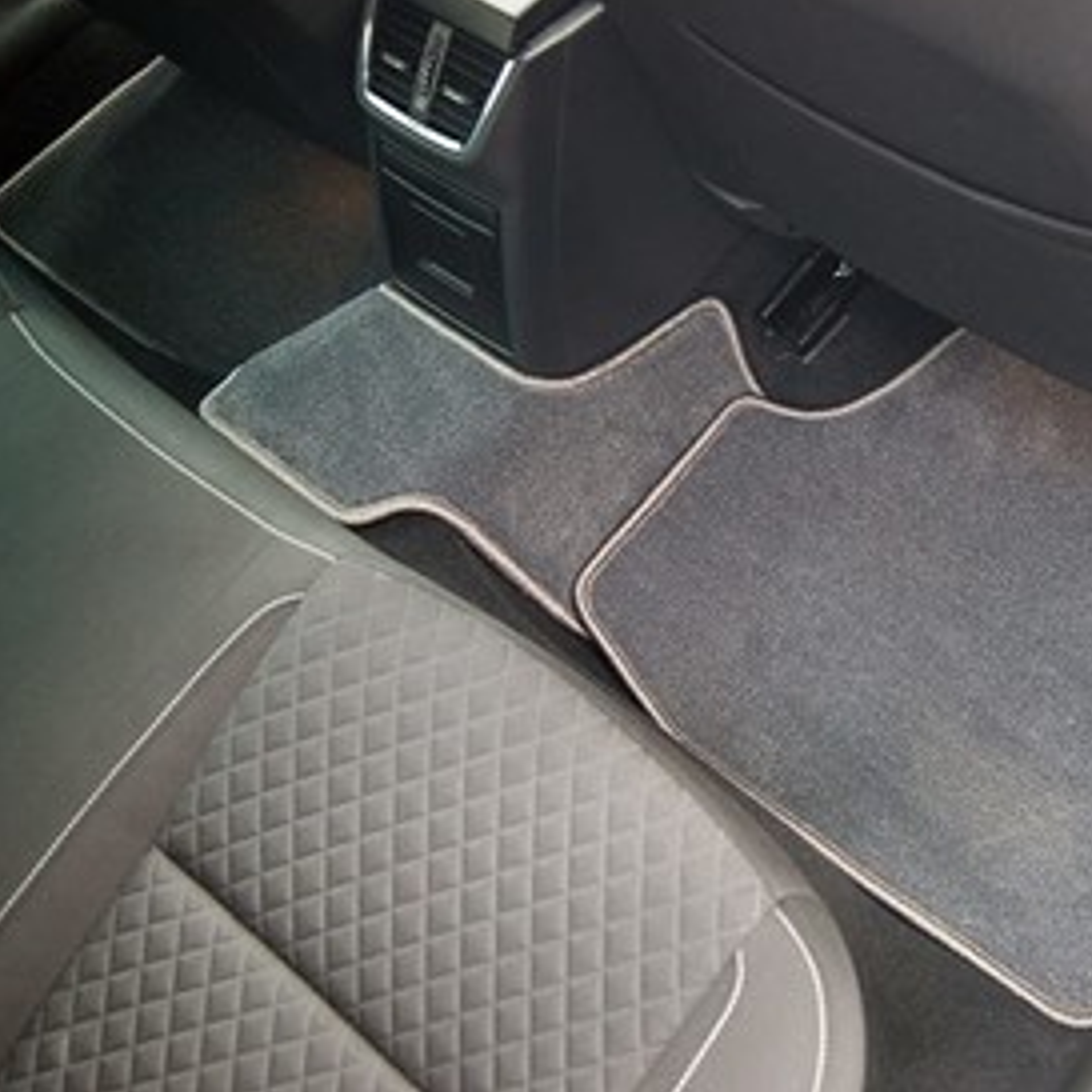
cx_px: 796
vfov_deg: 36.1
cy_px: 538
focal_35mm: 47
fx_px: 1677
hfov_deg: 35.4
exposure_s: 1/20
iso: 400
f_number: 4
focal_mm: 24
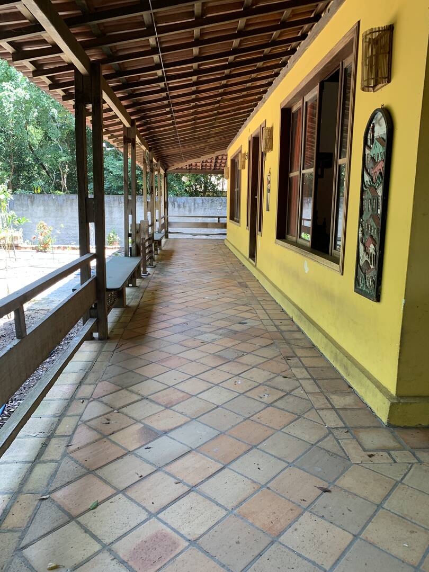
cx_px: 214
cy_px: 286
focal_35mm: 26
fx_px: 430
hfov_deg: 53.1
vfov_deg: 67.3
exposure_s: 1/117
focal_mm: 4.25
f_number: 1.8
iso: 100
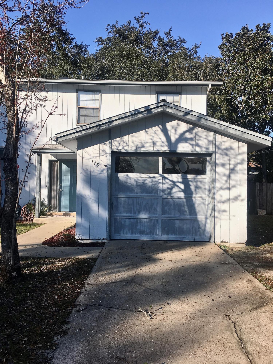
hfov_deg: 48.2
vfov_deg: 61.7
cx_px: 136
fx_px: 305
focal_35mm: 29
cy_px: 182
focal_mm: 4.15
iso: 25
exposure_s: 1/1012
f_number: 2.2
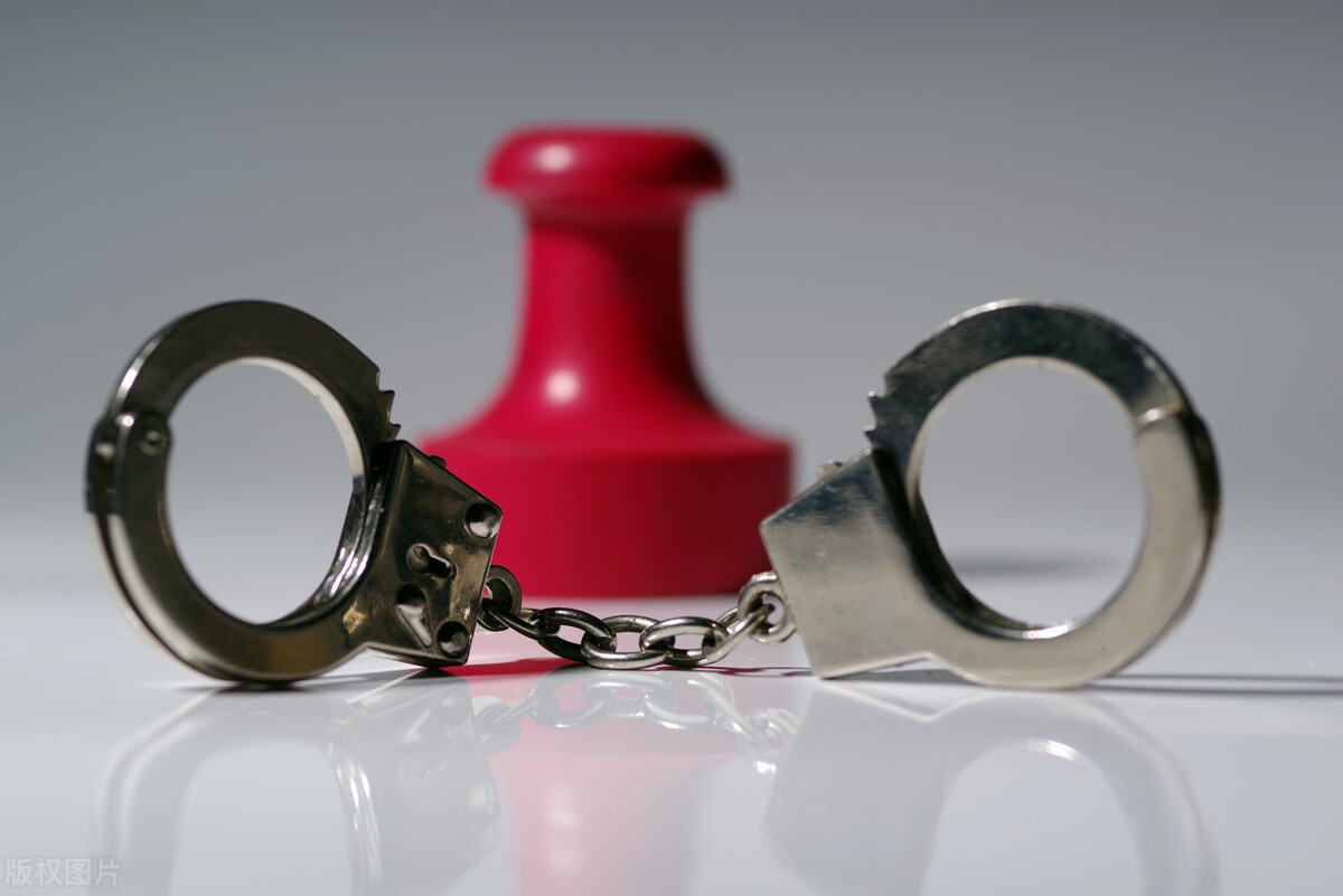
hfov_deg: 20.4
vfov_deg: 13.7
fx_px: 3732
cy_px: 448
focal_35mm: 100
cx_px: 672
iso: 100
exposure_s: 1/160
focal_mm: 100
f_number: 7.1
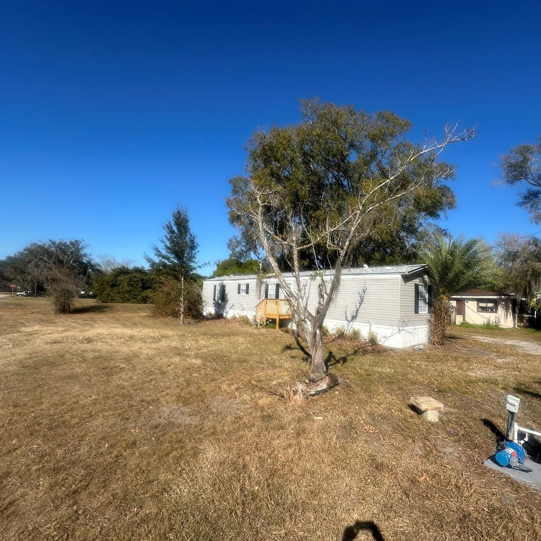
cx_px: 315
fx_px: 301
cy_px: 278
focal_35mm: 17
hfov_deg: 83.3
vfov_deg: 83.9
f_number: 2.2
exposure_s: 1/2564
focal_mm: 2.22
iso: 50
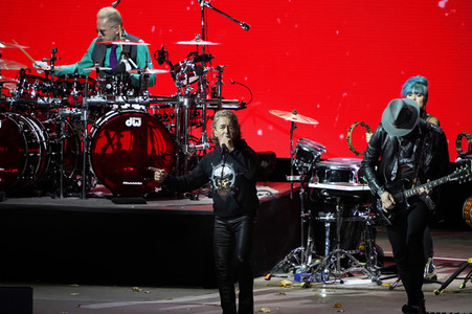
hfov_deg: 3.4
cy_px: 157
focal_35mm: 600
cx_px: 236
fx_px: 7861
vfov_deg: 2.3
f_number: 6.3
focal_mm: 600
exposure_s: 1/400
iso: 3200
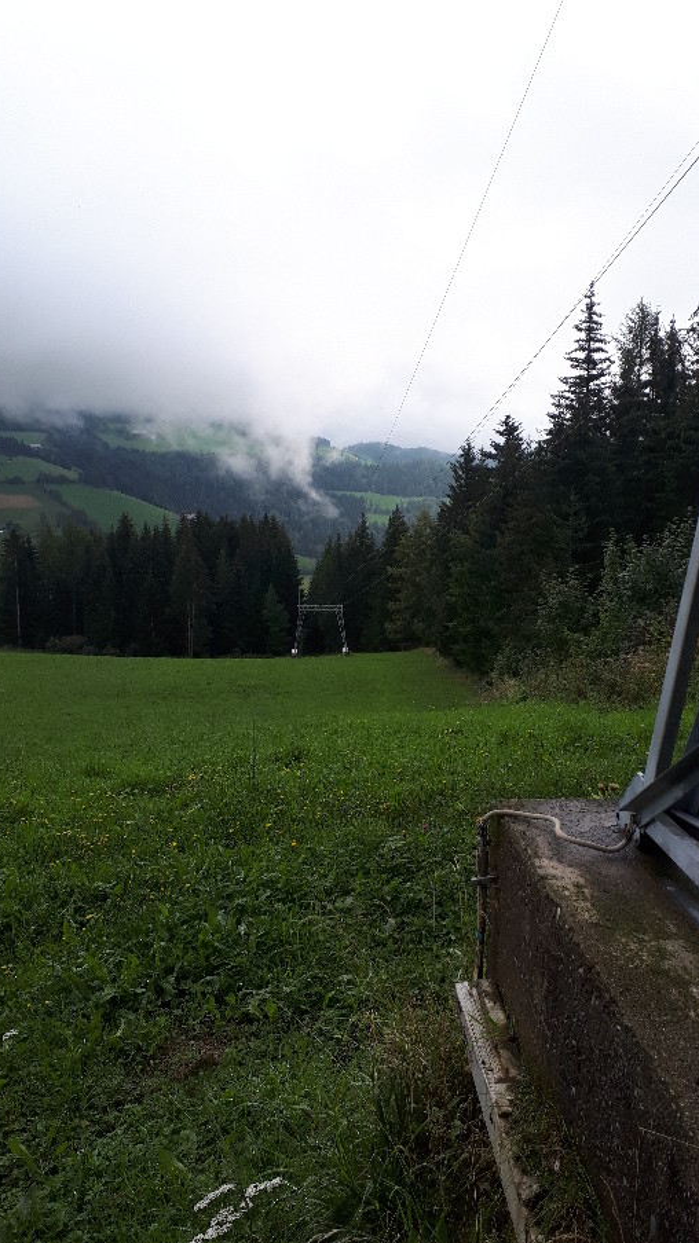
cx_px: 393
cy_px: 610
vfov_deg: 64.3
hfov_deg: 38.9
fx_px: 989
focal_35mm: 30
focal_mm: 3.6
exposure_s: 1/744
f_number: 1.9
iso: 40
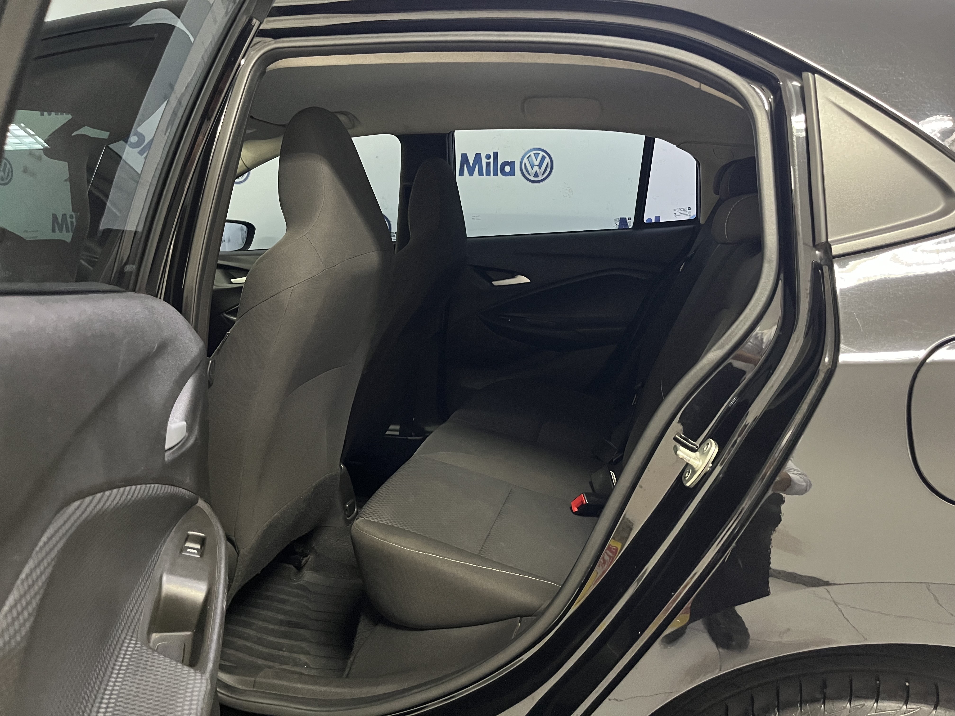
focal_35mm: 26
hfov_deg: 67.3
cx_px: 478
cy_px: 358
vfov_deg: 53.1
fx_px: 717
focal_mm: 5.1
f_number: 1.6
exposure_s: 1/30
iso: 640
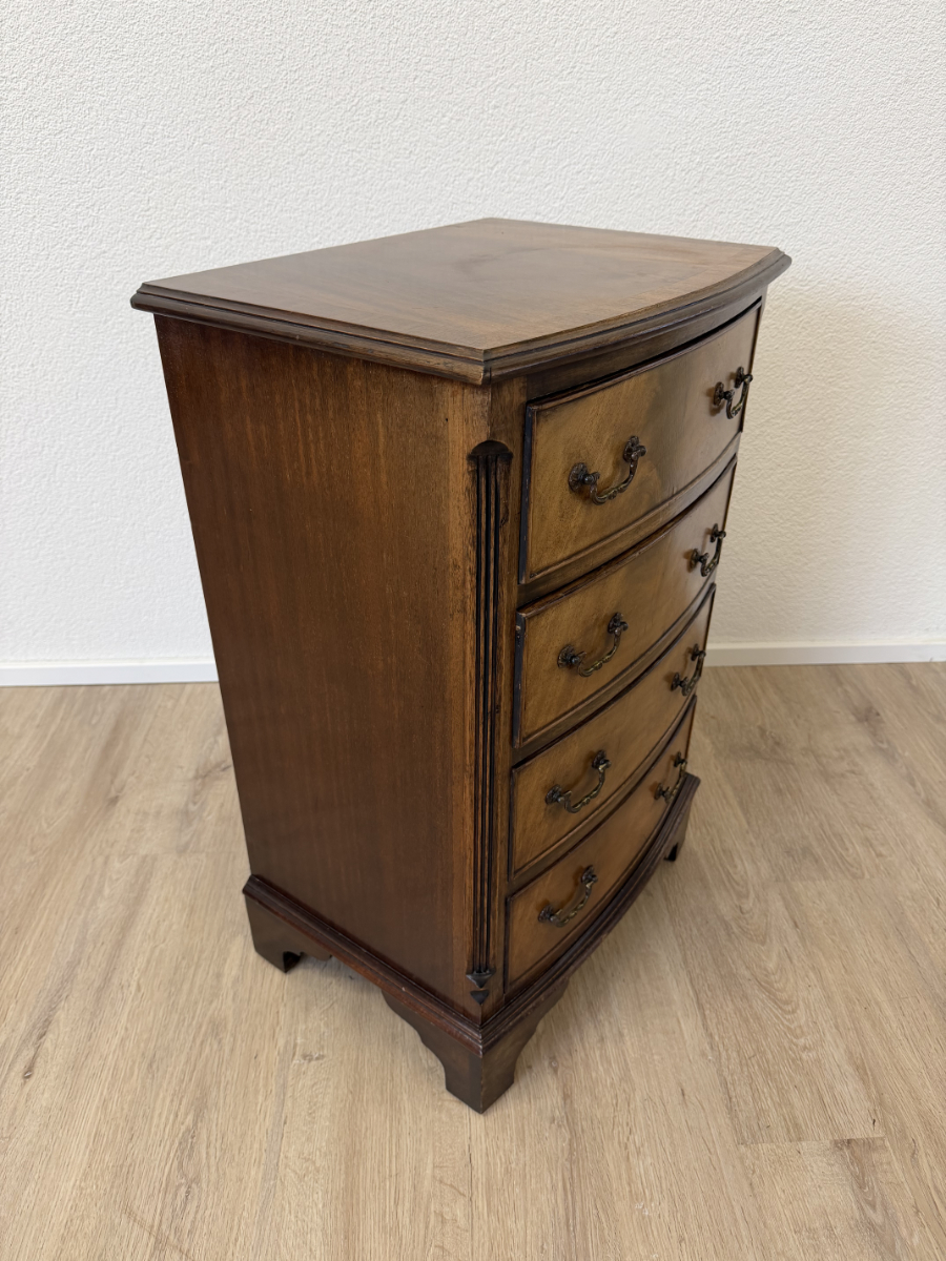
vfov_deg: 71.6
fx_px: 875
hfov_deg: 56.8
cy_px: 630
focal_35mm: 24
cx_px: 473
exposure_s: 1/100
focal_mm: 6.8
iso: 160
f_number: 1.8
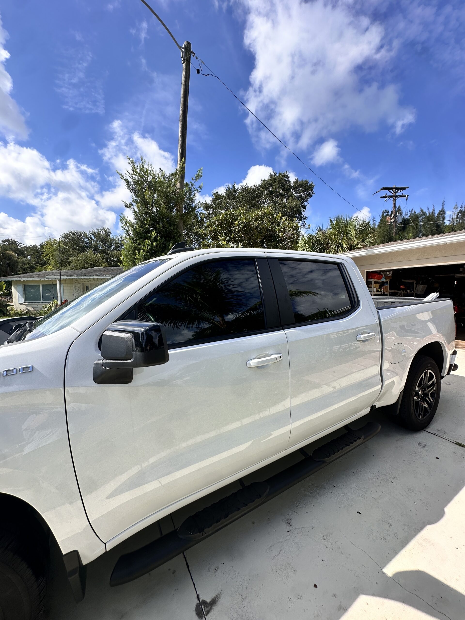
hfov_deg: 85.7
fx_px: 251
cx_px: 232
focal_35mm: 14
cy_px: 310
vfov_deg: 102.1
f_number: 2.2
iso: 50
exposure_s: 1/1247
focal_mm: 2.22
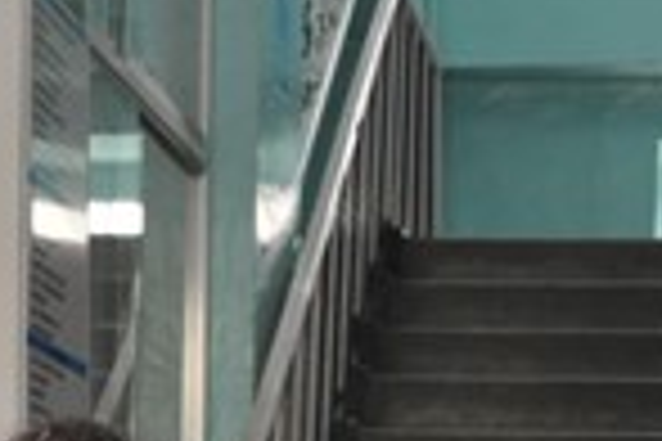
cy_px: 940
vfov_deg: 5.9
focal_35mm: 225
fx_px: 4137
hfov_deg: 9.1
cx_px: 495
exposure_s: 1/50
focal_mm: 34
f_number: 7.1
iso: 1000
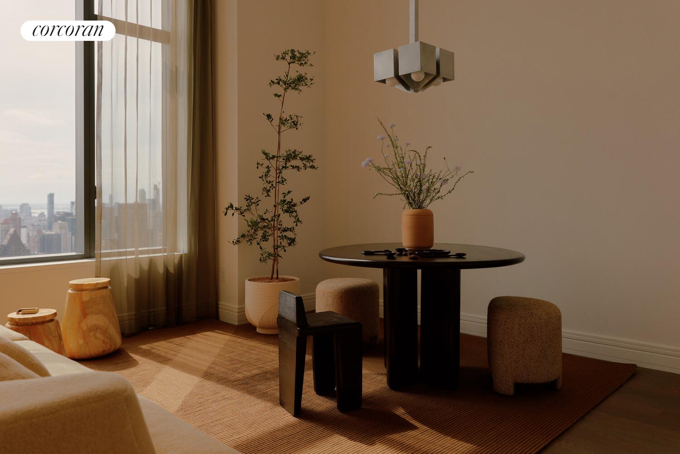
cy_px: 227
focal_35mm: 29
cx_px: 340
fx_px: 548
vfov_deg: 45.0
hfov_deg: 63.7
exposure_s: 1/640
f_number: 4.5
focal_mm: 29
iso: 100
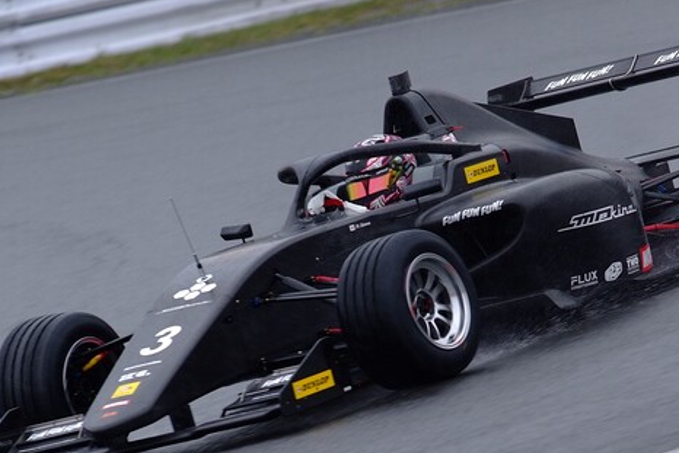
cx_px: 385
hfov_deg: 3.0
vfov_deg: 2.0
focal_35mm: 695
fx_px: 13112
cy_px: 229
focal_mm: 300
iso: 200
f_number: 5.6
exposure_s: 1/250
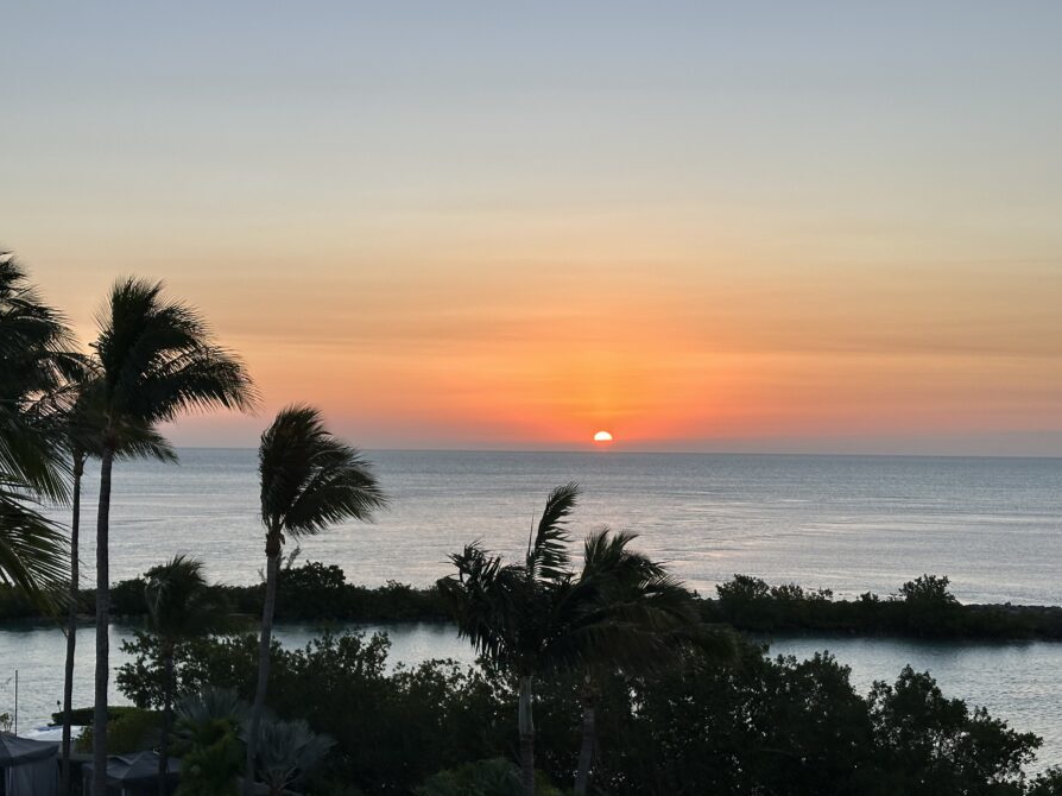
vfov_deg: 26.5
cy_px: 428
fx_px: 1687
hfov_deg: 34.9
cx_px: 457
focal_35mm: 55
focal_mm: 6.86
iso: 64
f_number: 1.78
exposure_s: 1/1030
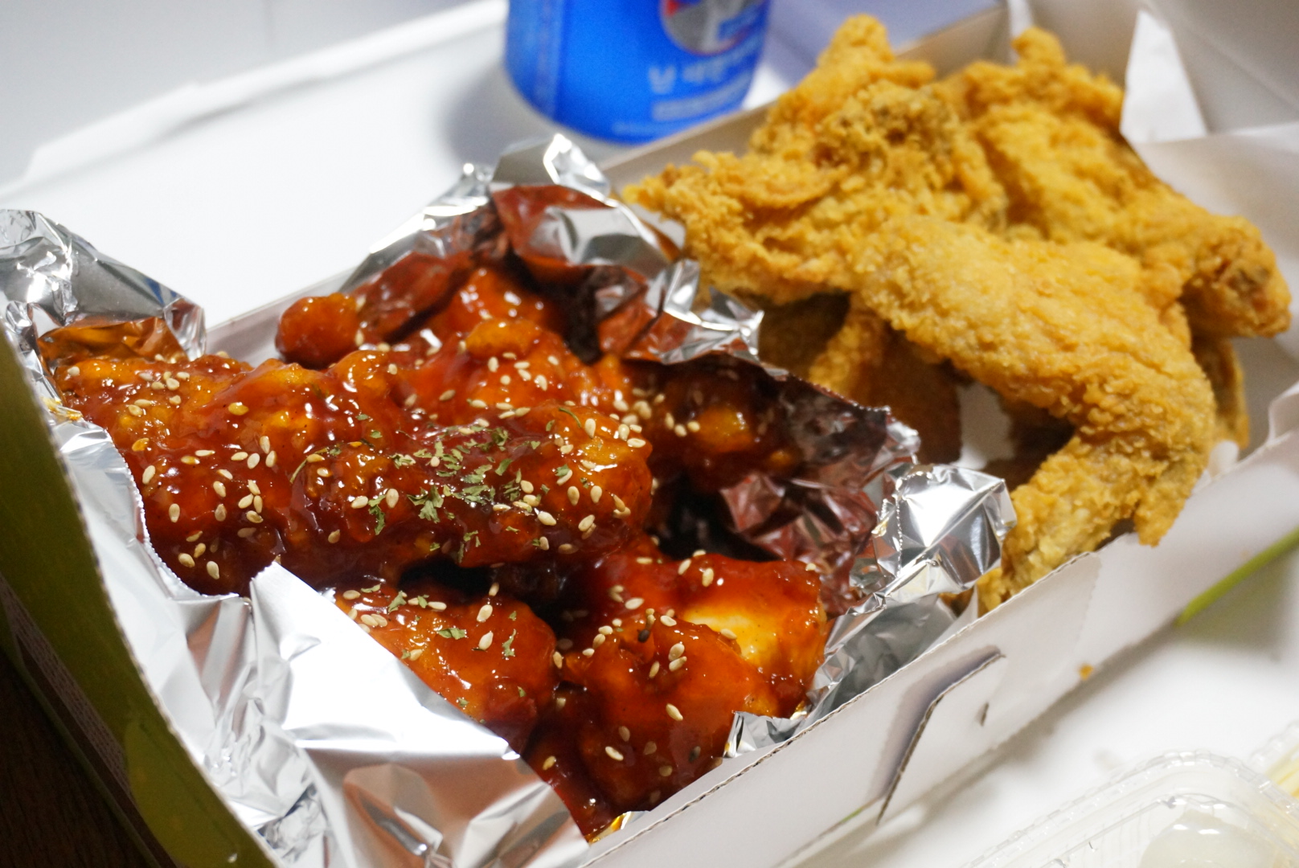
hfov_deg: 36.8
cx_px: 650
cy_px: 434
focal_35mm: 54
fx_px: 1950
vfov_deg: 25.1
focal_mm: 36
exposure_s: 1/60
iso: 3200
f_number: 5.6
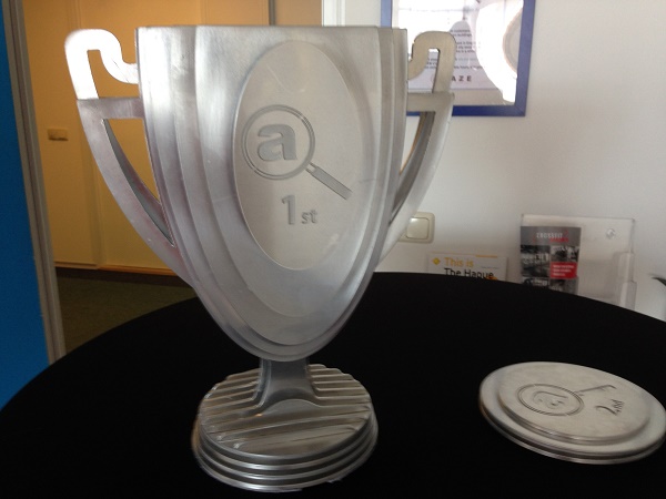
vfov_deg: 42.9
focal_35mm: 33
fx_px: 635
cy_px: 250
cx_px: 333
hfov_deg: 55.4
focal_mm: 4.12
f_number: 2.4
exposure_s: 1/20
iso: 80
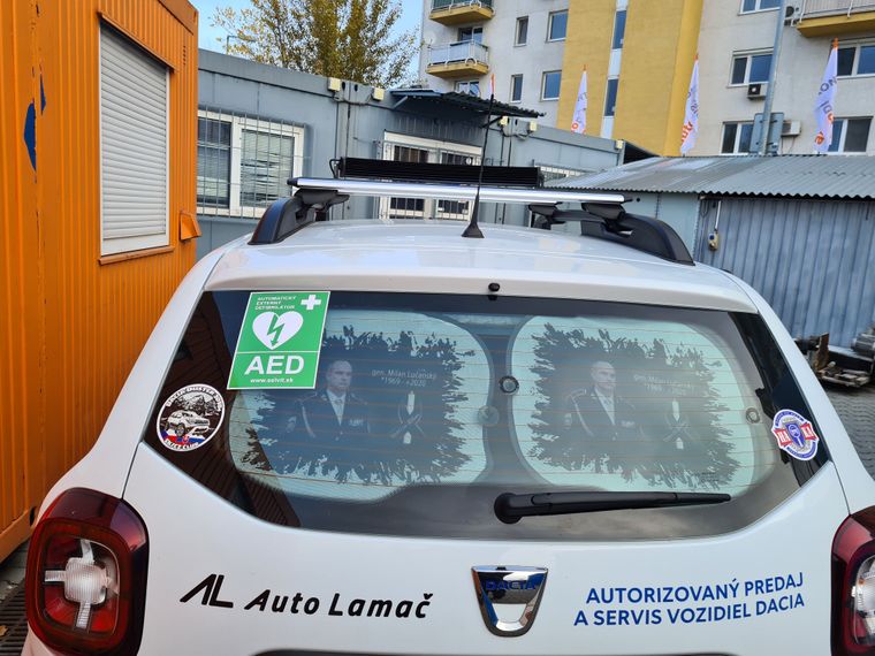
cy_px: 328
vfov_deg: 53.1
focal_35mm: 26
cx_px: 438
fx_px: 657
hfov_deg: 67.3
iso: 50
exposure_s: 1/487
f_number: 1.8
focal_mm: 5.4
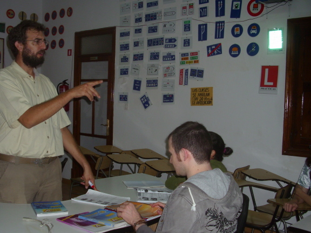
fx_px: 404
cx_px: 144
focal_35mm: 45
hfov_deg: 42.0
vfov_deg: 32.2
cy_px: 128
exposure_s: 1/200
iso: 50
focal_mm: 6.2
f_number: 2.8
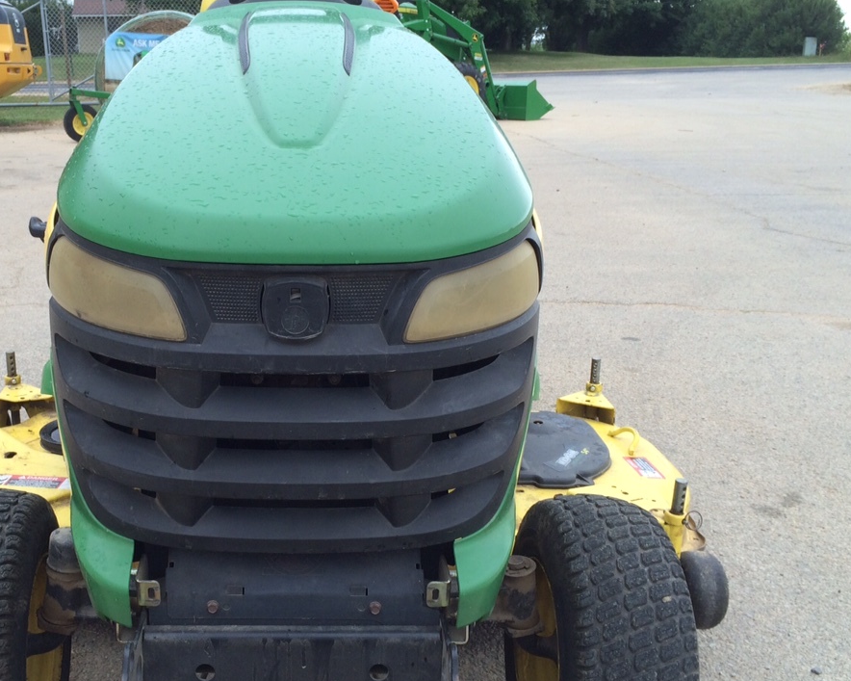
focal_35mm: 41
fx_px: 1033
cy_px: 353
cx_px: 308
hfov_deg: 44.3
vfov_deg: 36.5
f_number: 2.2
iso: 32
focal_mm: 4.15
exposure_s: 1/191
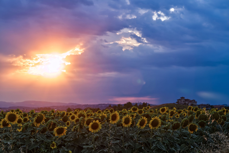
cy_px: 76
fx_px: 572
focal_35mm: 90
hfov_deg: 22.6
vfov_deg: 15.2
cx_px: 114
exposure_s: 1/250
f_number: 8
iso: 500
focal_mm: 90
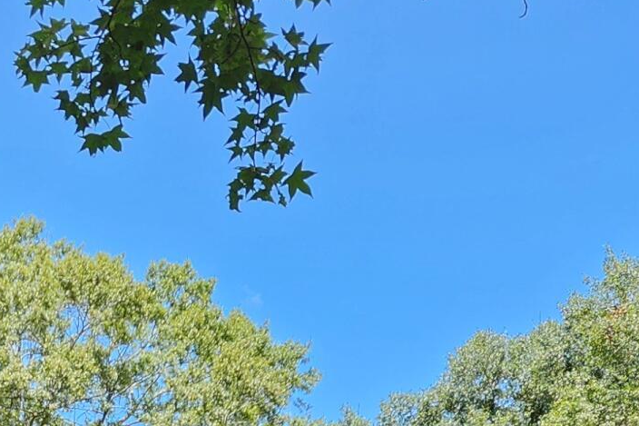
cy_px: 955
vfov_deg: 11.5
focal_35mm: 102
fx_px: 1810
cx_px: -291
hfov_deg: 18.1
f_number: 1.8
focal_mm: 5.4
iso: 20
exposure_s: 1/377
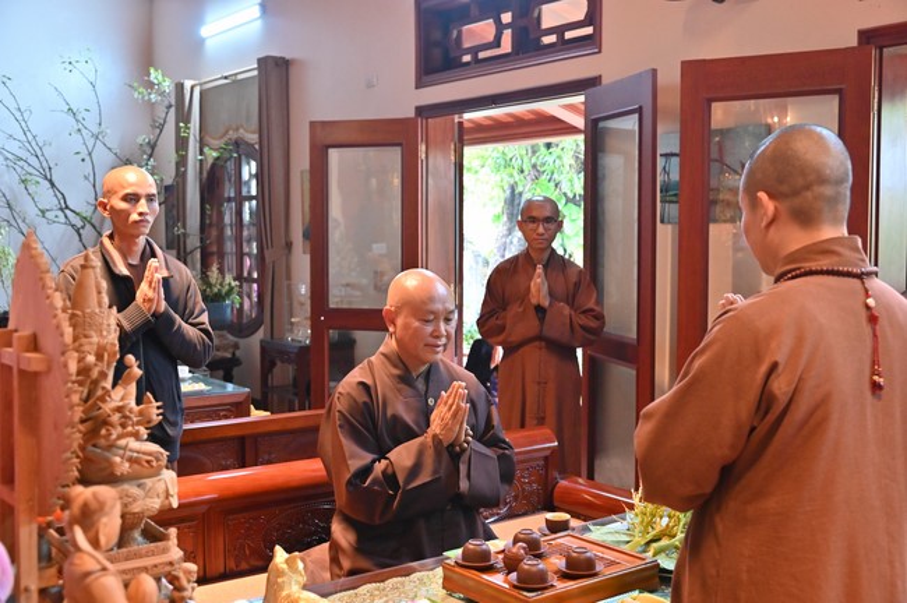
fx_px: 956
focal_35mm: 38
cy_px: 302
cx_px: 454
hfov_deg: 50.7
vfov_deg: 35.0
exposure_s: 1/80
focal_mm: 38
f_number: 5
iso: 4000
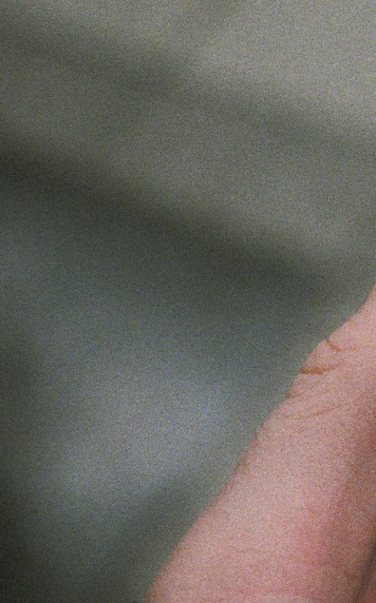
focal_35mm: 107
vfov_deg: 19.3
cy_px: 457
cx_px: 684
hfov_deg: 11.3
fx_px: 1755
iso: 100
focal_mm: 20
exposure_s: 1/80
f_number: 2
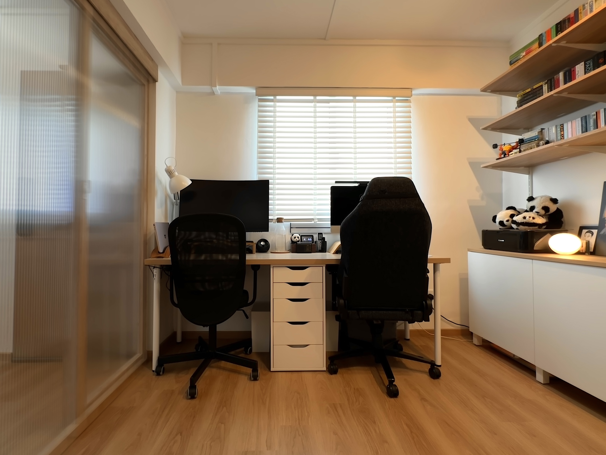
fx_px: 245
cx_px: 303
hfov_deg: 102.1
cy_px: 228
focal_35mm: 14
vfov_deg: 85.7
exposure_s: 1/50
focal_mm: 2.22
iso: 500
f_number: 2.2
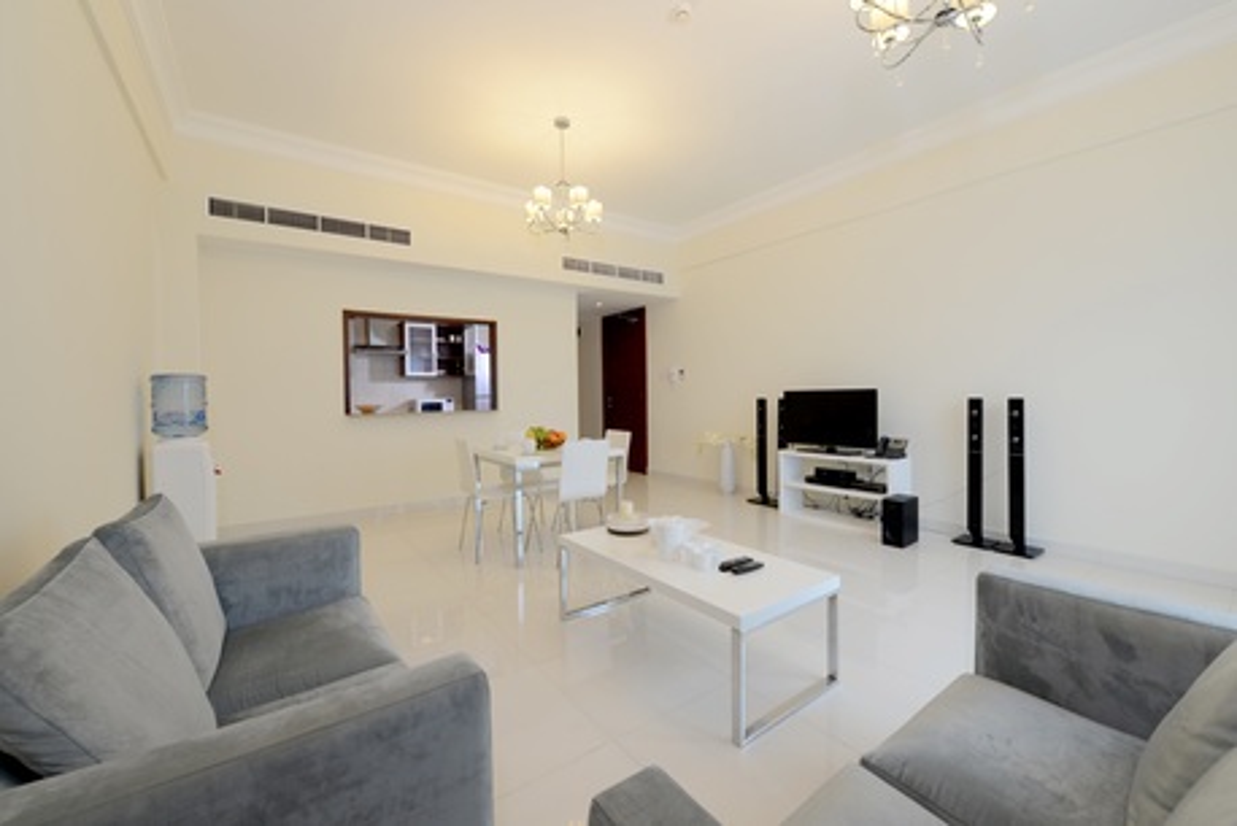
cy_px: 413
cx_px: 618
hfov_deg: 104.2
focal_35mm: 14
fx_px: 481
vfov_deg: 81.3
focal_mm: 14
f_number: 9
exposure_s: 1/4
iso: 100
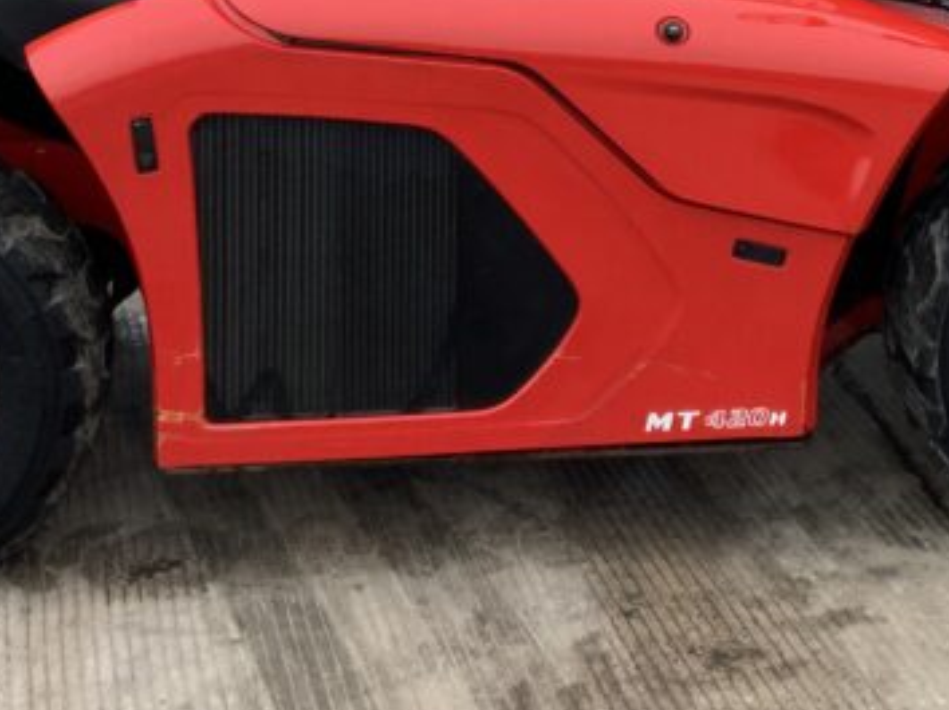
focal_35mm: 84
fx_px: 2301
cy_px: -104
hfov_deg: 23.0
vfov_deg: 16.9
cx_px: 753
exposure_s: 1/206
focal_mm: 3
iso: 16
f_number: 1.8
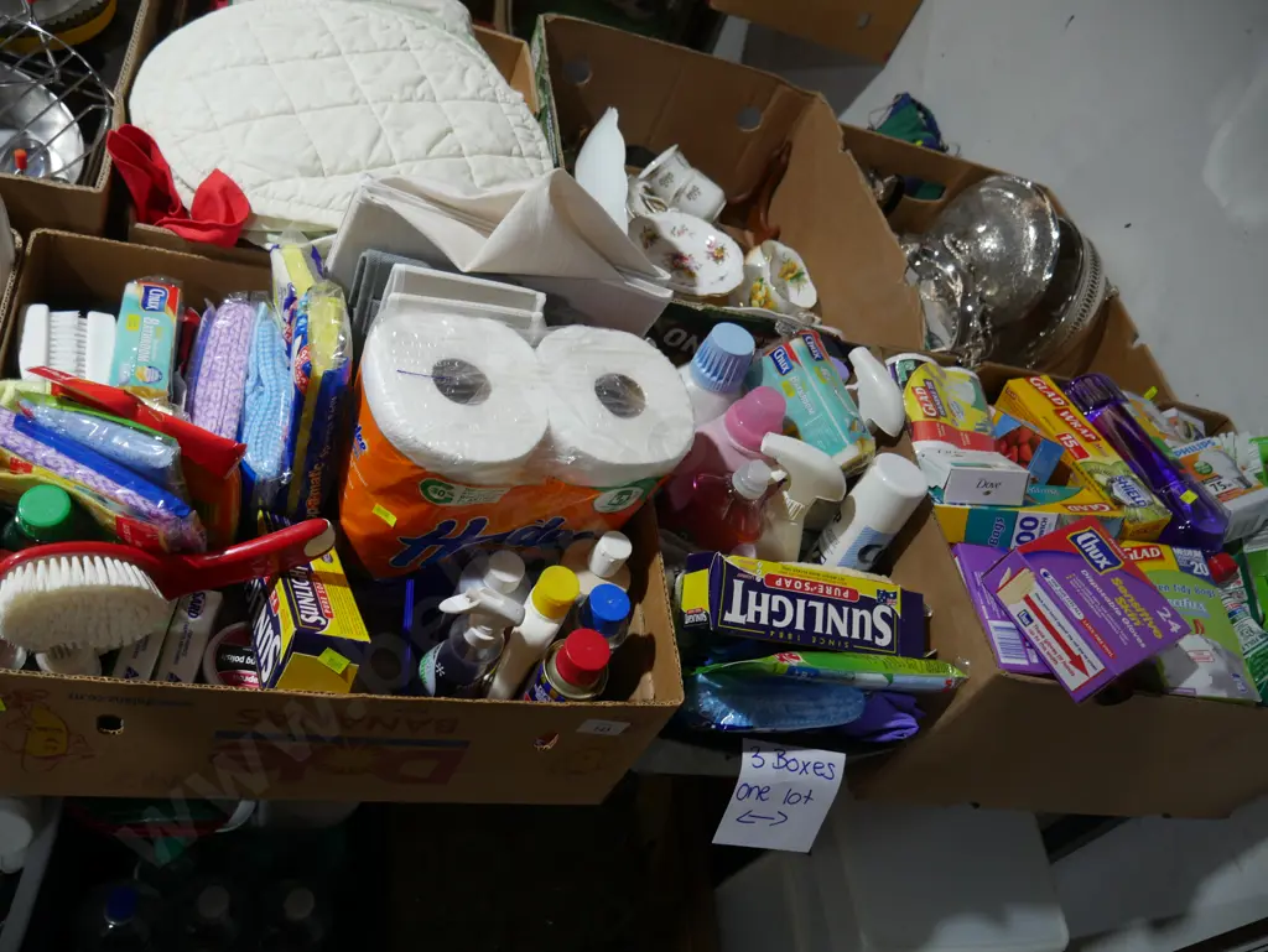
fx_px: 1026
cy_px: 476
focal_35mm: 28
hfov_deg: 63.4
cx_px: 634
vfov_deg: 49.8
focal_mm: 14
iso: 320
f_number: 3.5
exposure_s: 1/60
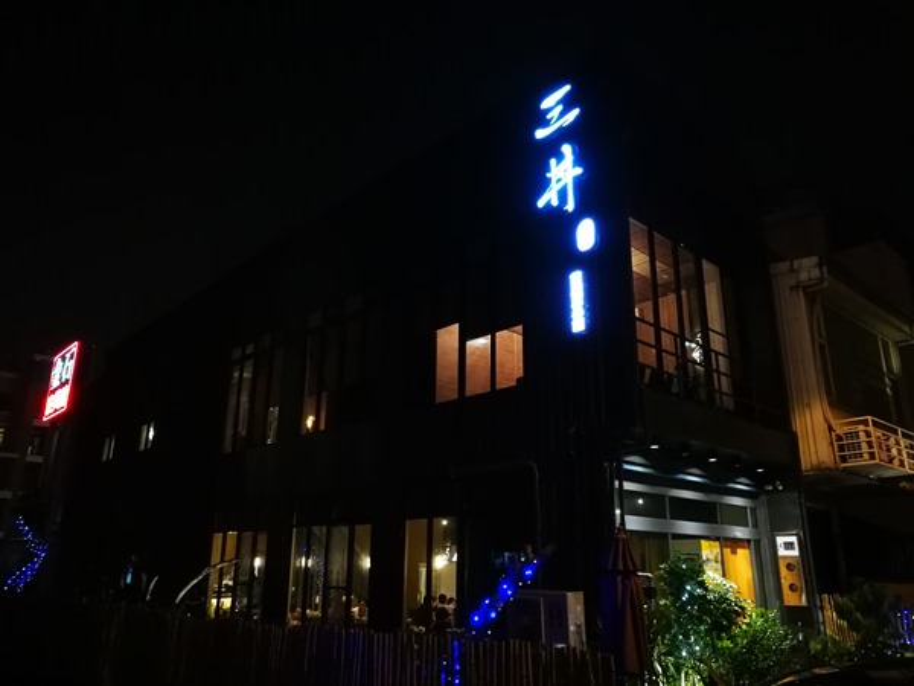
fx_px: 713
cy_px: 343
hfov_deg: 65.3
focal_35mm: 27
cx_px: 457
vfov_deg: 51.4
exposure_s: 1/17.1
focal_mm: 4.5
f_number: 2.2
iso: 800
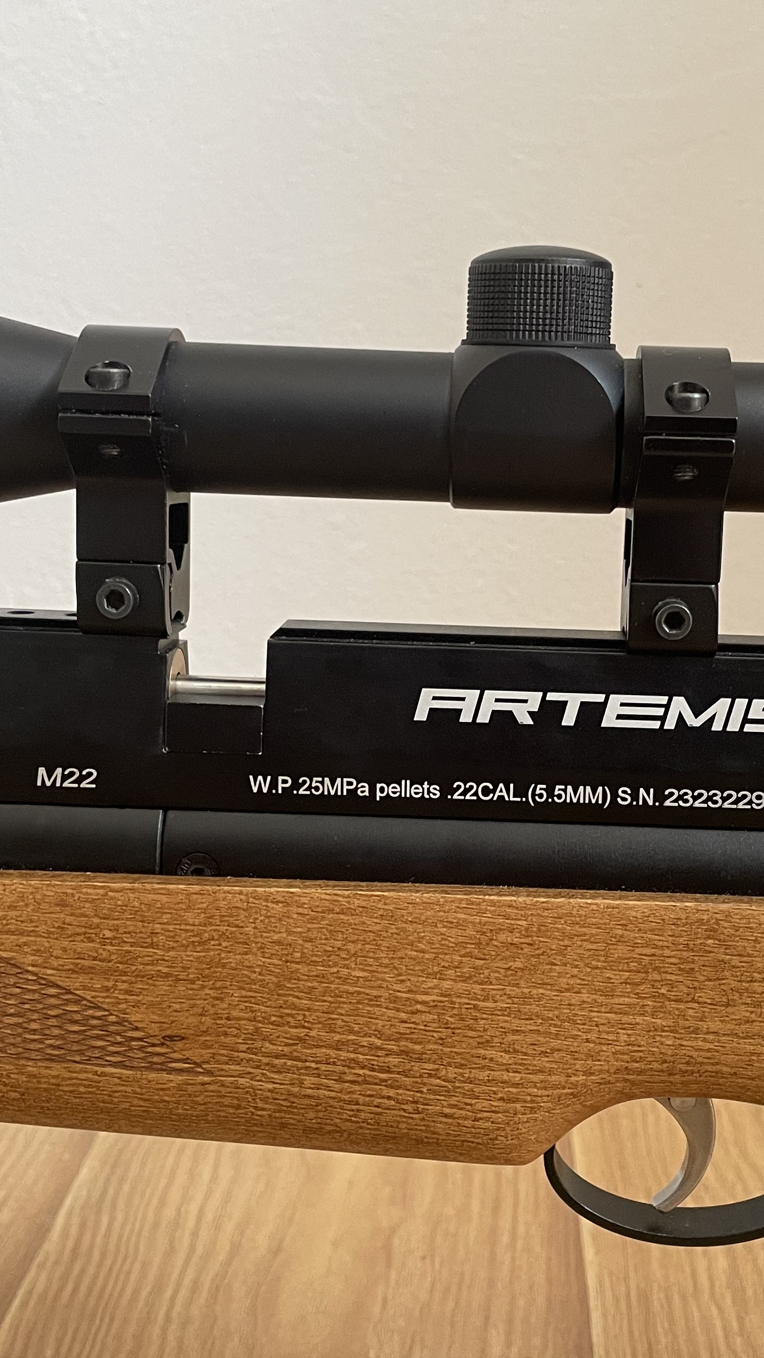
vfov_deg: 44.5
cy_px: 741
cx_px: 508
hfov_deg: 25.8
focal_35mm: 46
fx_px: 1656
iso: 125
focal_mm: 4.2
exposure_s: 1/76
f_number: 1.6
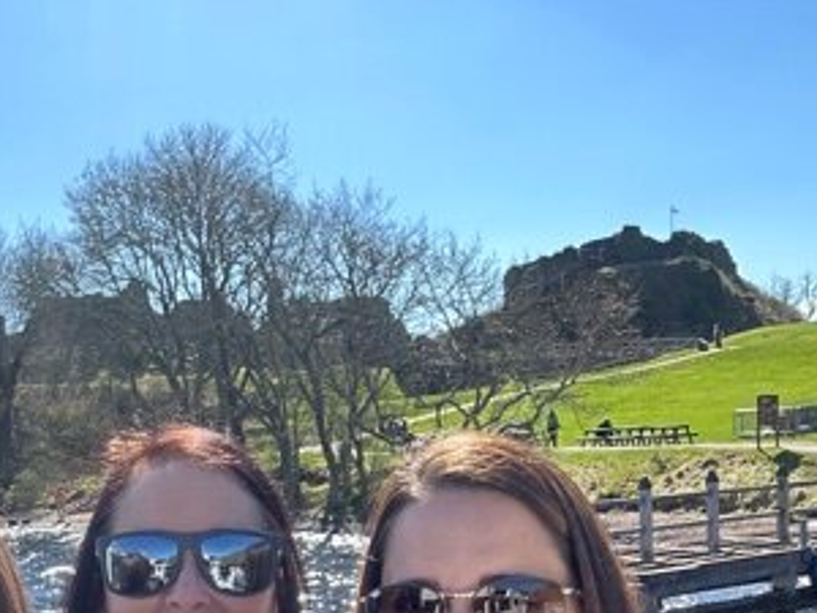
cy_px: 559
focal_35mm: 49
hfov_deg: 38.0
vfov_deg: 28.5
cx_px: 210
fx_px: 1156
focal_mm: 2.69
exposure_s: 1/407
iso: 25
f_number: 1.9
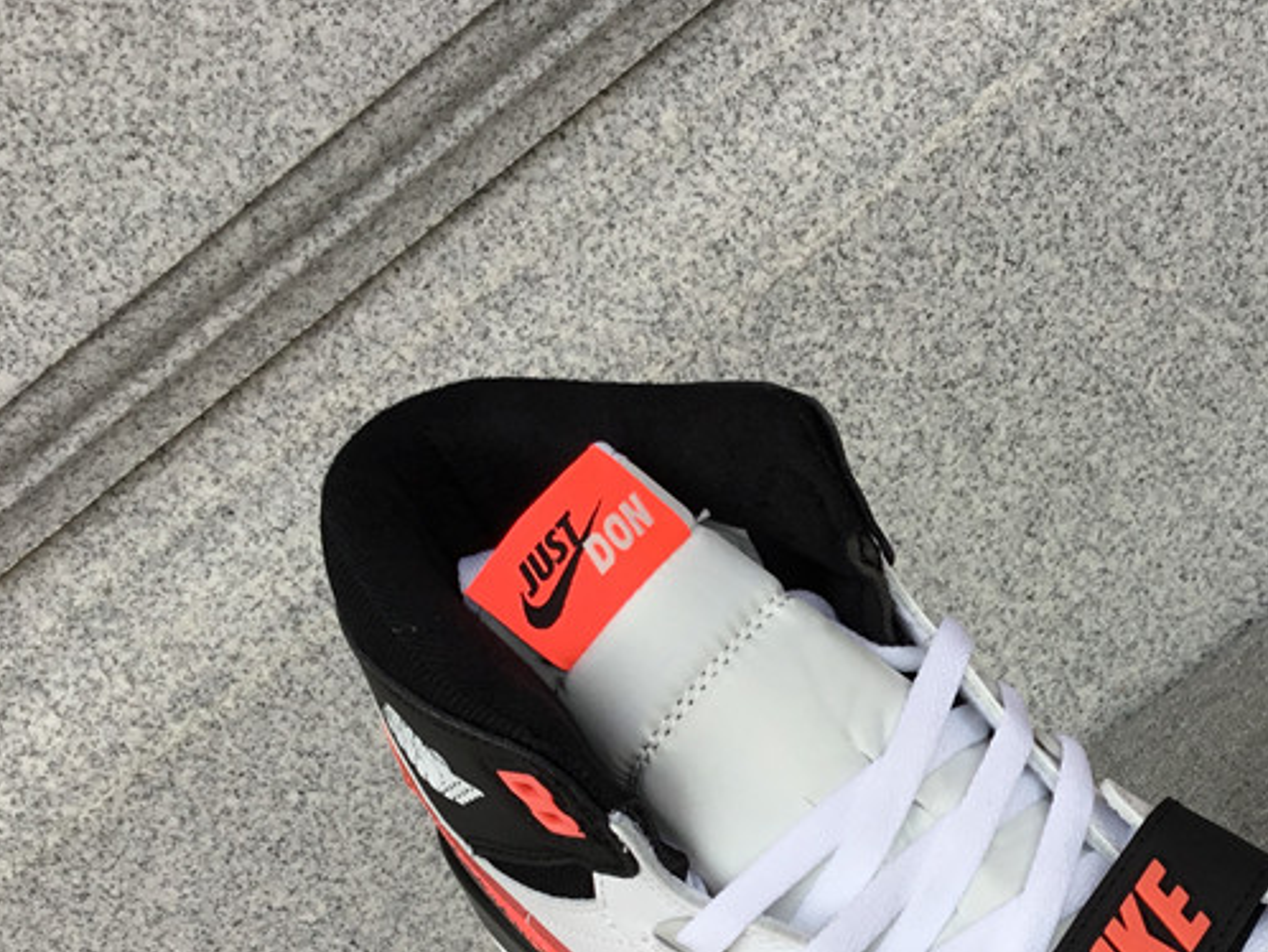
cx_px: 1008
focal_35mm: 56
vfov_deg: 25.6
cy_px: 793
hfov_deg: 33.4
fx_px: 2052
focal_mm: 3.3
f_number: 2.4
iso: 25
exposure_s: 1/159
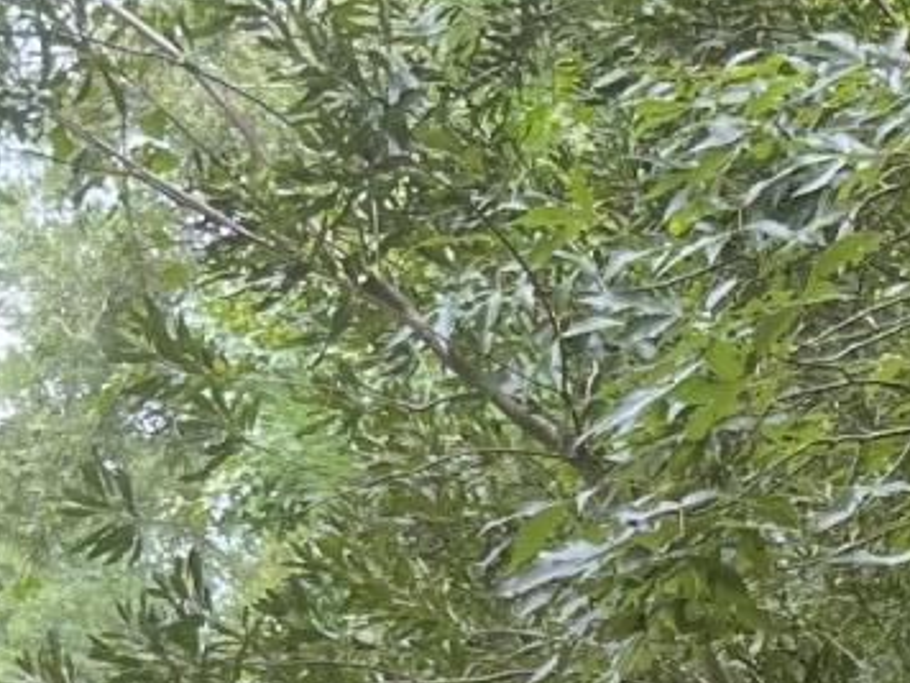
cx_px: 1022
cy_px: 1392
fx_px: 3838
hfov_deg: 13.2
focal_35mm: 146
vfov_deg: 9.5
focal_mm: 5.1
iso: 50
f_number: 1.6
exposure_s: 1/304
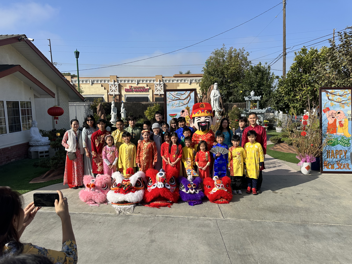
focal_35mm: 24
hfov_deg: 71.6
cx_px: 176
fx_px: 244
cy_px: 132
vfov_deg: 56.8
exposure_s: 1/4545
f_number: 1.78
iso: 80
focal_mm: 6.86
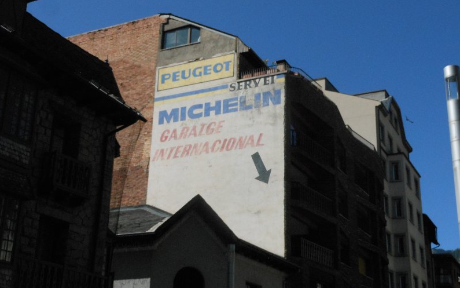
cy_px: 152
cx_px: 230
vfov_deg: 26.9
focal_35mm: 48
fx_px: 602
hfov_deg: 41.8
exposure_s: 1/640
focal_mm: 8.1
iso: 400
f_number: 13
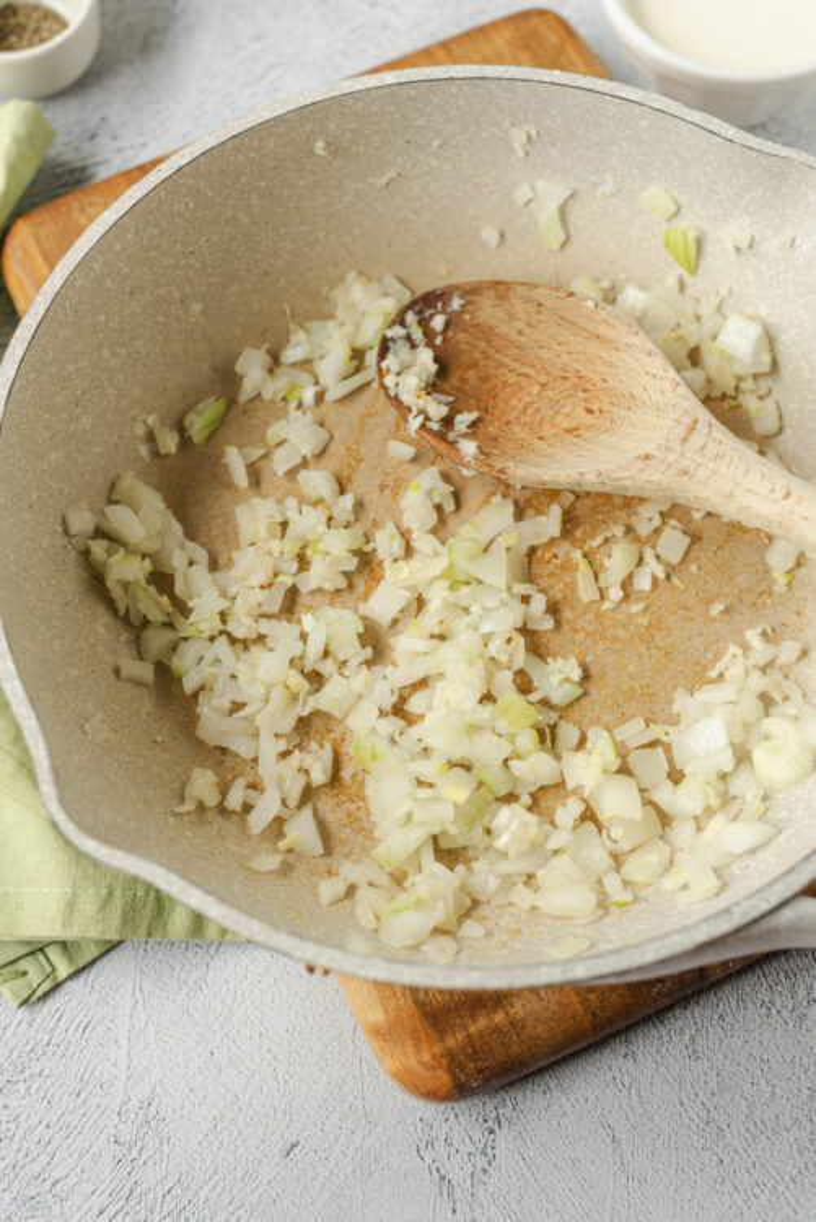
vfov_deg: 39.6
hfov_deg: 27.0
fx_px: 1698
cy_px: 611
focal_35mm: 50
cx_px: 408
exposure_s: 1/30
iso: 400
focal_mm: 50
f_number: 5
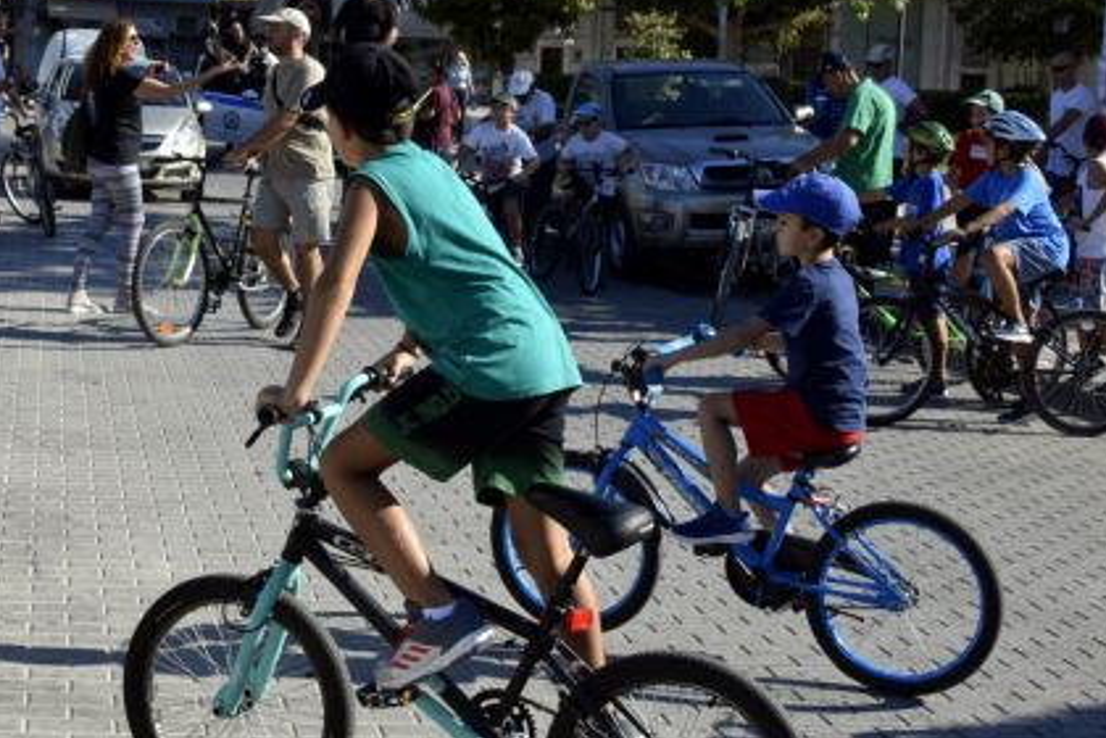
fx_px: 1966
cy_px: 355
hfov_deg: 31.1
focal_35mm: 64
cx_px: 327
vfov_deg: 21.2
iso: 640
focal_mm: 28
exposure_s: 1/640
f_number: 13
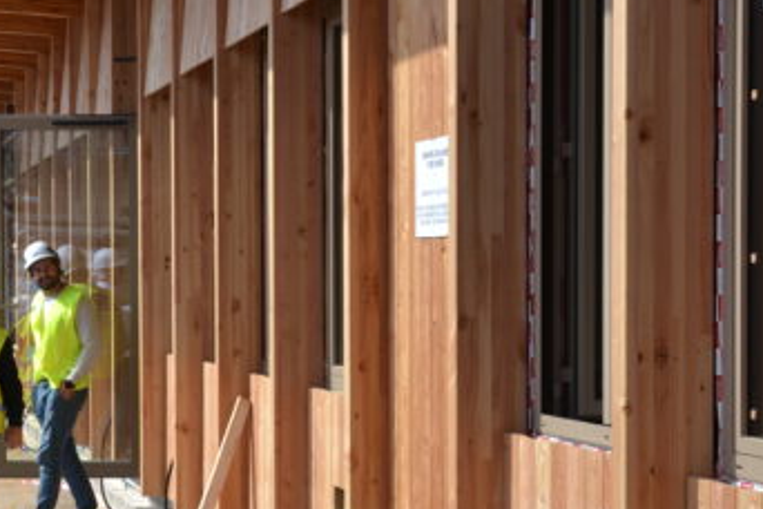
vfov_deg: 14.8
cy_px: 324
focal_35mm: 92
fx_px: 1950
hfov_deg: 22.1
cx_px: 321
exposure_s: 1/200
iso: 100
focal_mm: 30
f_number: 7.1
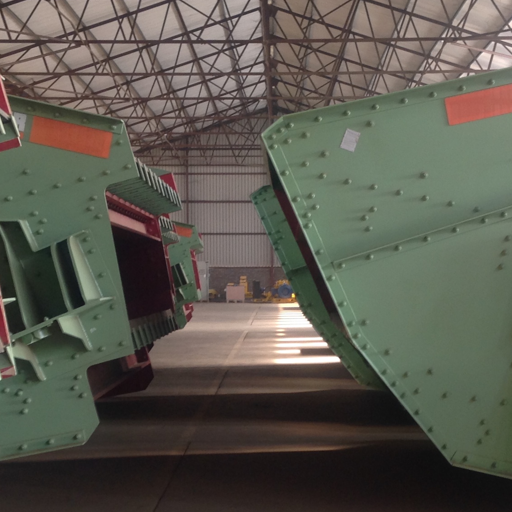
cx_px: 275
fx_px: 1188
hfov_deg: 24.3
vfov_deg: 24.2
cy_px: 329
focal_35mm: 71
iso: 50
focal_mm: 4.28
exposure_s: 1/15
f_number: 2.4
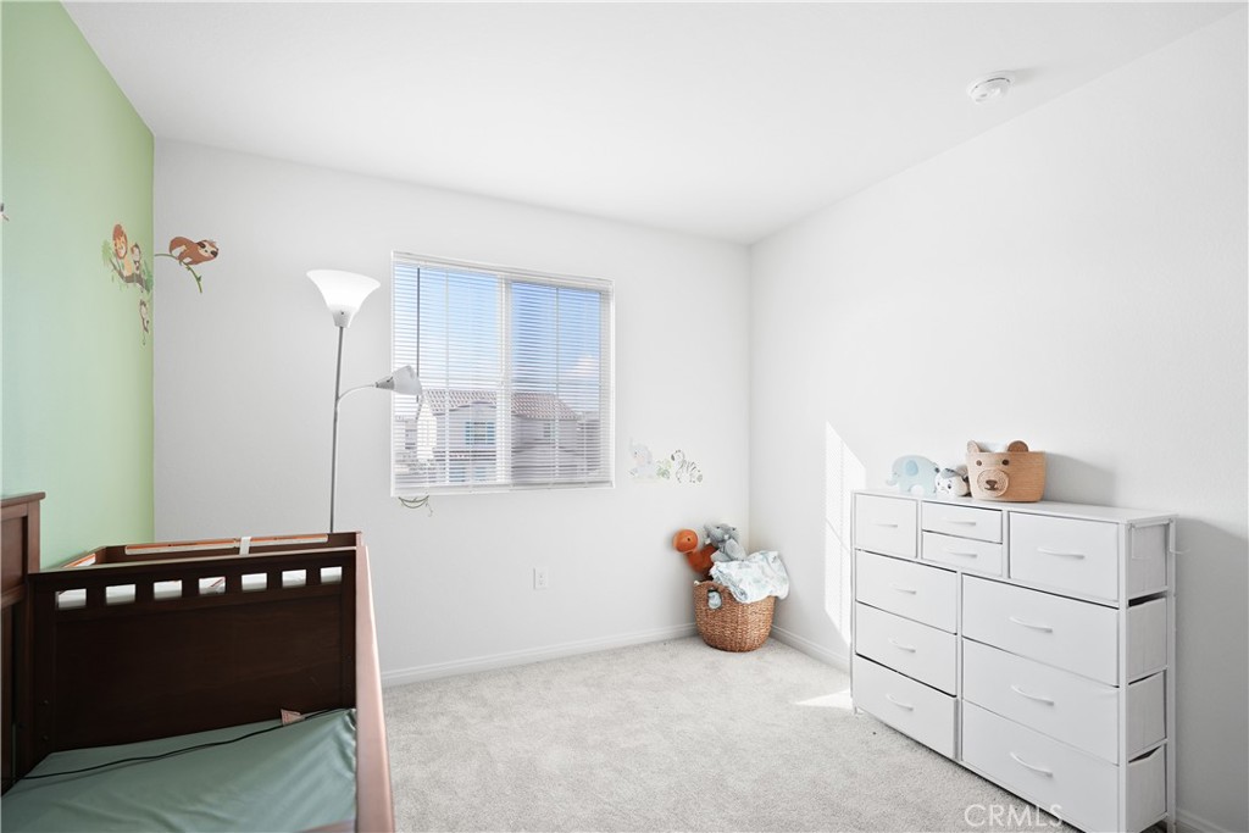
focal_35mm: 16
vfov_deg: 73.8
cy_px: 416
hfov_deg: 96.7
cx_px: 624
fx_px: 555
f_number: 4
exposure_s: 1/15
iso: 125
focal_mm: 16
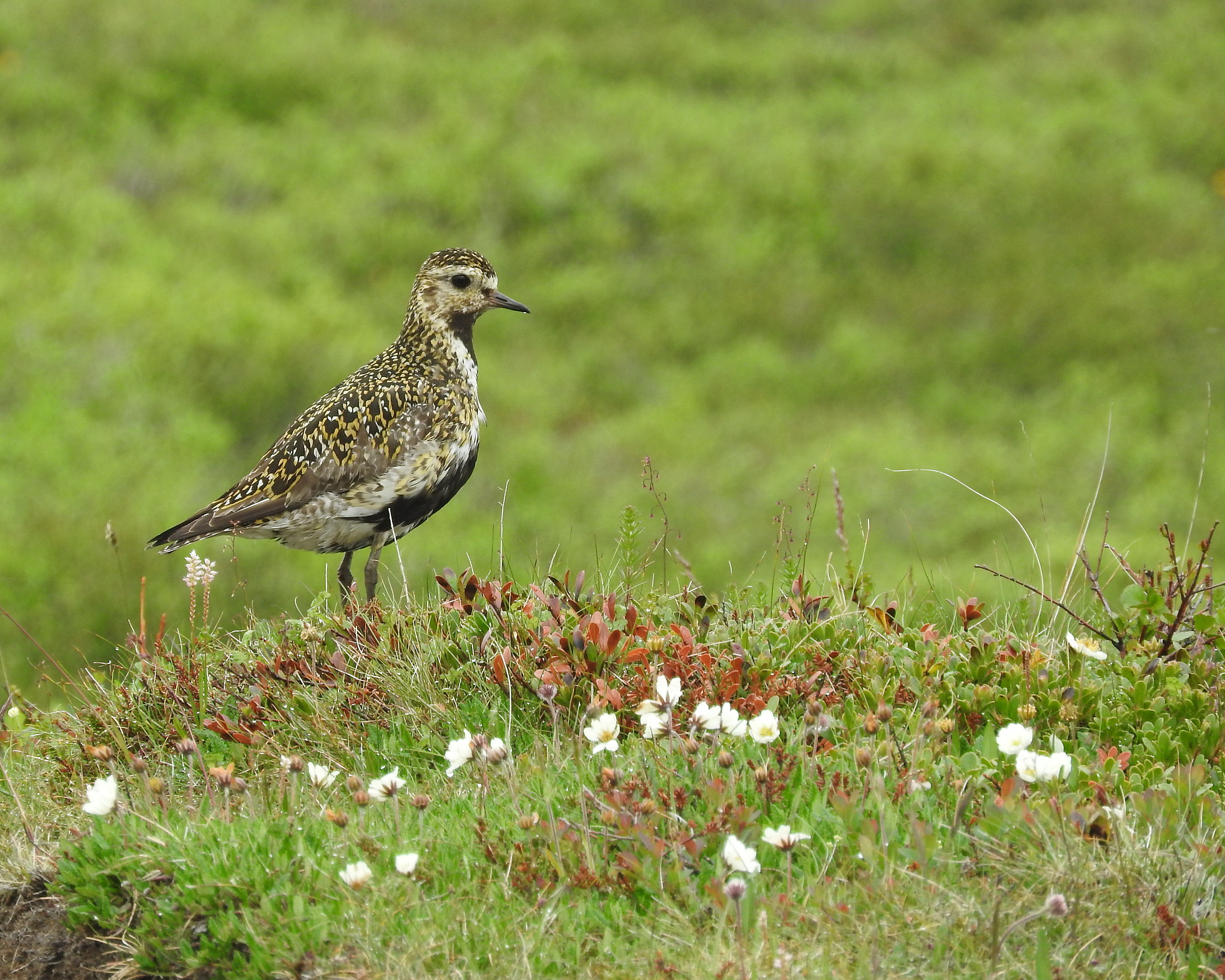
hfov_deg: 2.5
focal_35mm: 776
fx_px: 28137
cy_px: 474
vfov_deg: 2.0
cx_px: 502
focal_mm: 116.5
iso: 180
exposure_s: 1/250
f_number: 5.6
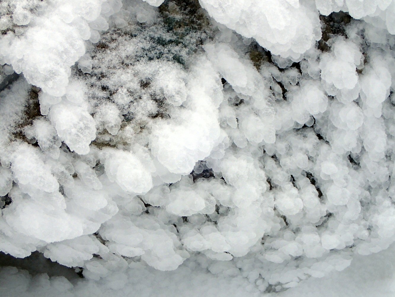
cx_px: 198
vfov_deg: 19.9
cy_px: 148
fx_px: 844
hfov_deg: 26.3
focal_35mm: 74
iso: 100
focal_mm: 13.47
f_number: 5.6
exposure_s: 1/200
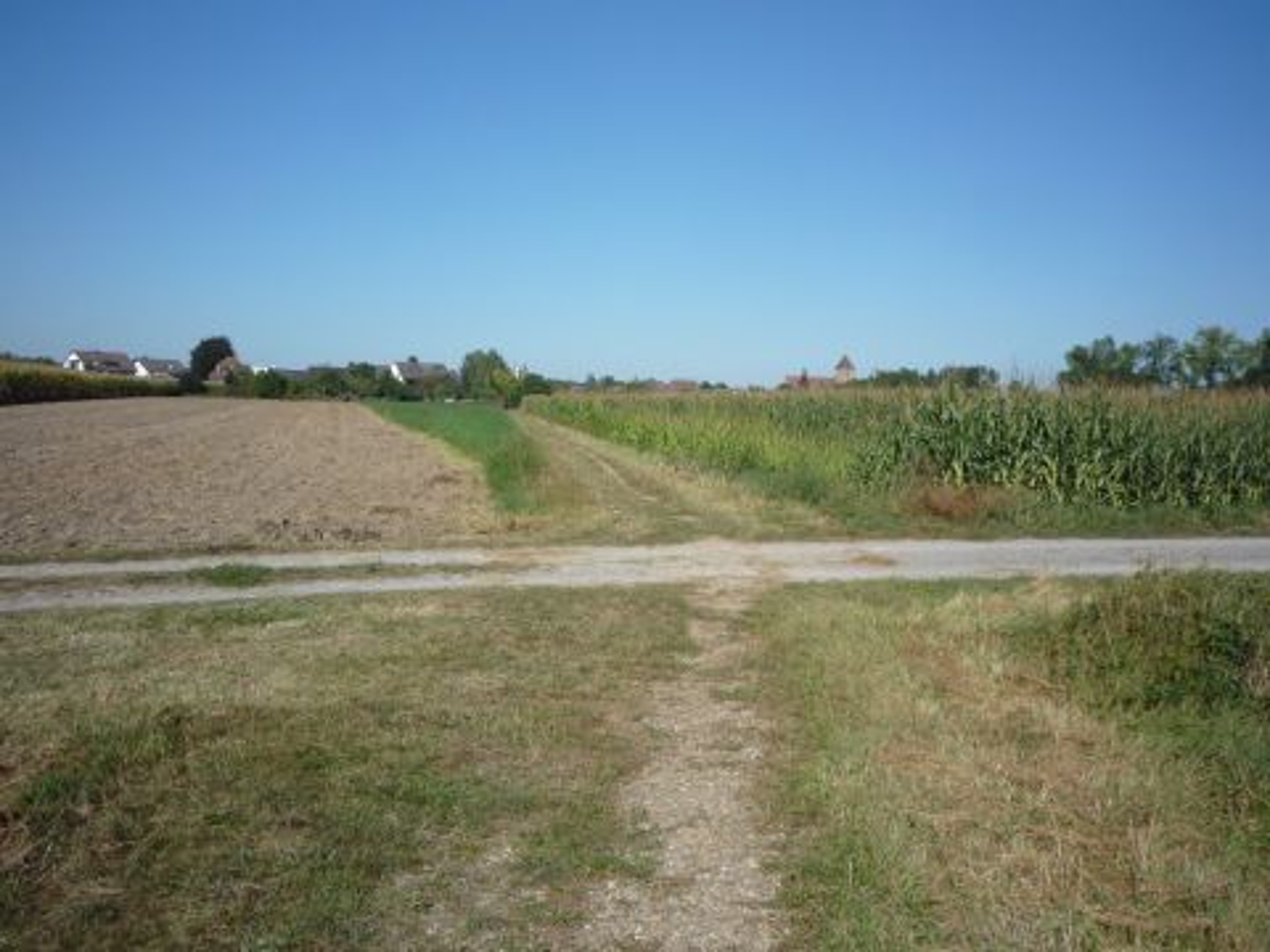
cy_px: 476
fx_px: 1174
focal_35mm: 32
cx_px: 635
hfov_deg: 56.8
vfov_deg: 44.2
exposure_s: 1/500
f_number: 5.6
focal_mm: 5.2
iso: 100
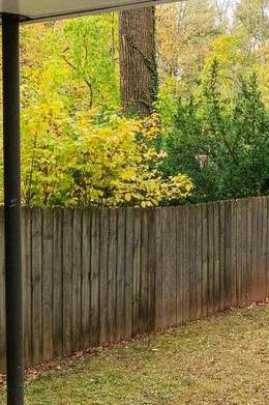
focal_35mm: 59
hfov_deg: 20.9
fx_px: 662
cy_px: 167
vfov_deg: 33.9
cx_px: 348
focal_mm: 16
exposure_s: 1/320
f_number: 9
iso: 1250
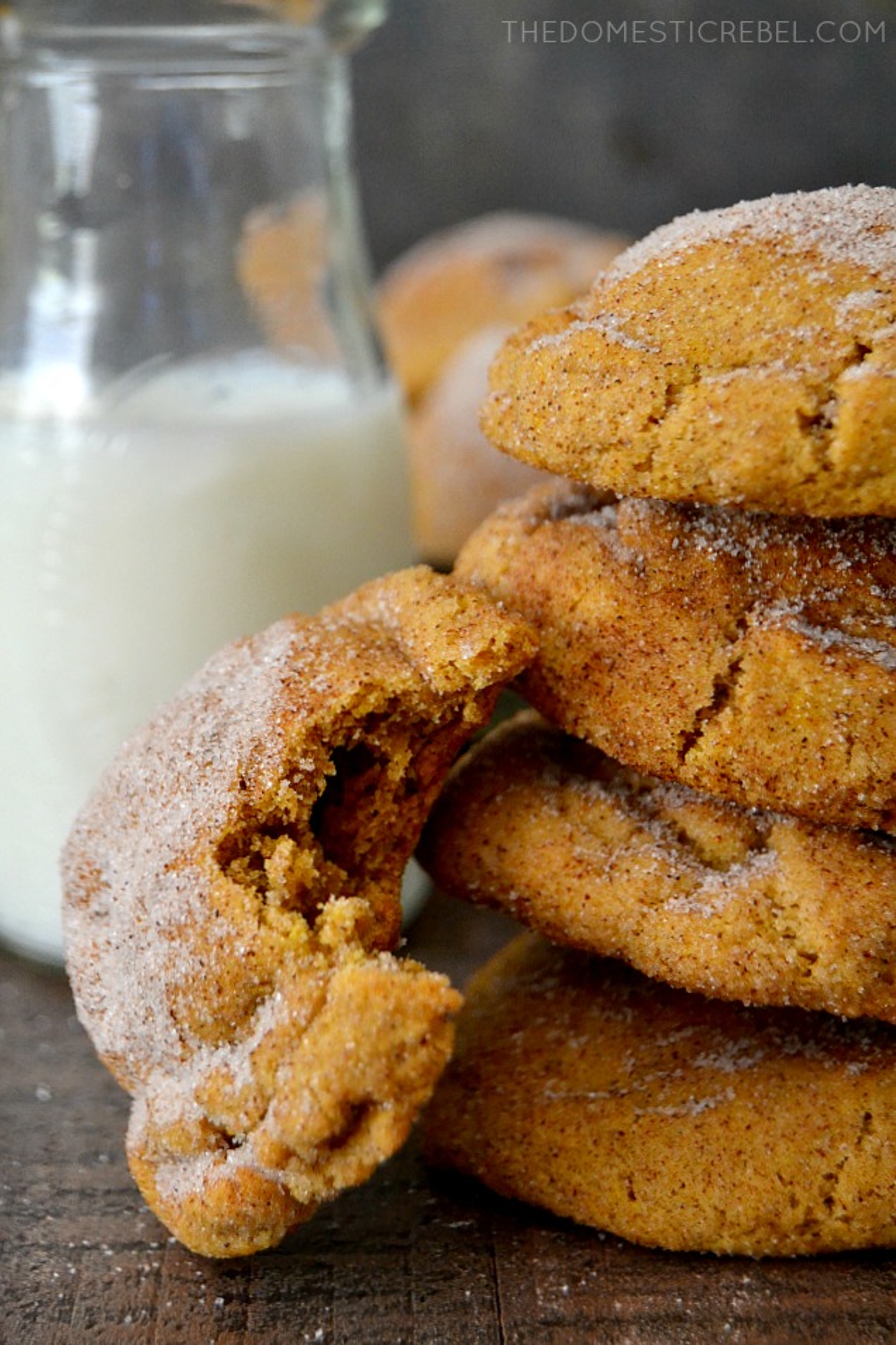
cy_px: 672
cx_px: 448
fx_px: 3082
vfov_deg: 24.6
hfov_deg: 16.5
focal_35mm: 82
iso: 1600
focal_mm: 55
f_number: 6.3
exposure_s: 1/100
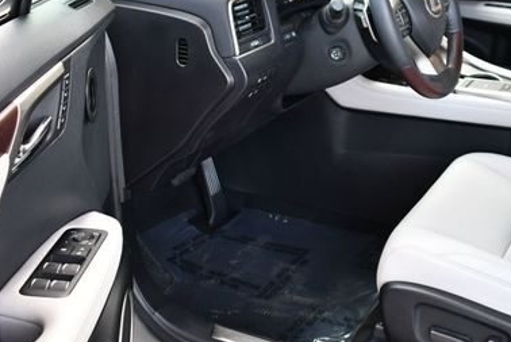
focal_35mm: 61
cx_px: 412
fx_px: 867
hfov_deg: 31.9
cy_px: 119
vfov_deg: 22.2
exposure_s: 1/250
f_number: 3.5
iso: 800
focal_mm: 18
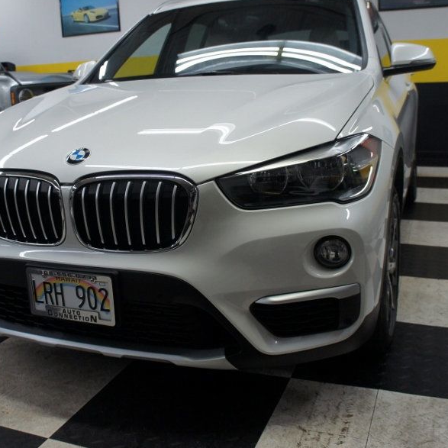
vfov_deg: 41.7
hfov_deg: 41.6
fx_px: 586
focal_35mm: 40
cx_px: 176
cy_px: 189
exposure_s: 1/125
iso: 640
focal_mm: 18
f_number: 4
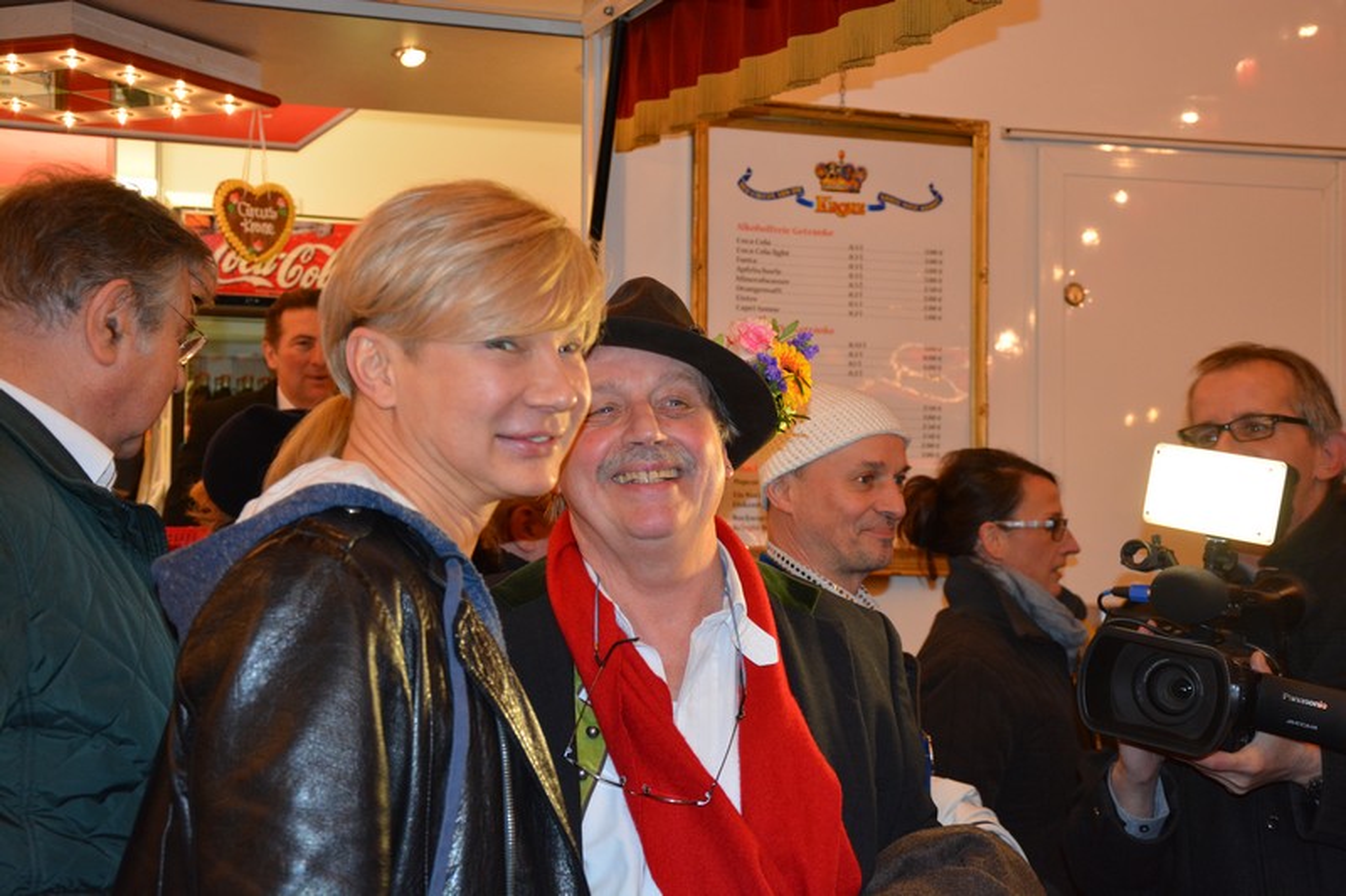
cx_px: 673
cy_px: 448
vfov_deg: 25.7
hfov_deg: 37.9
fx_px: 1962
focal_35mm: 52
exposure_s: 1/60
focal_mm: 35
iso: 1100
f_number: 4.5
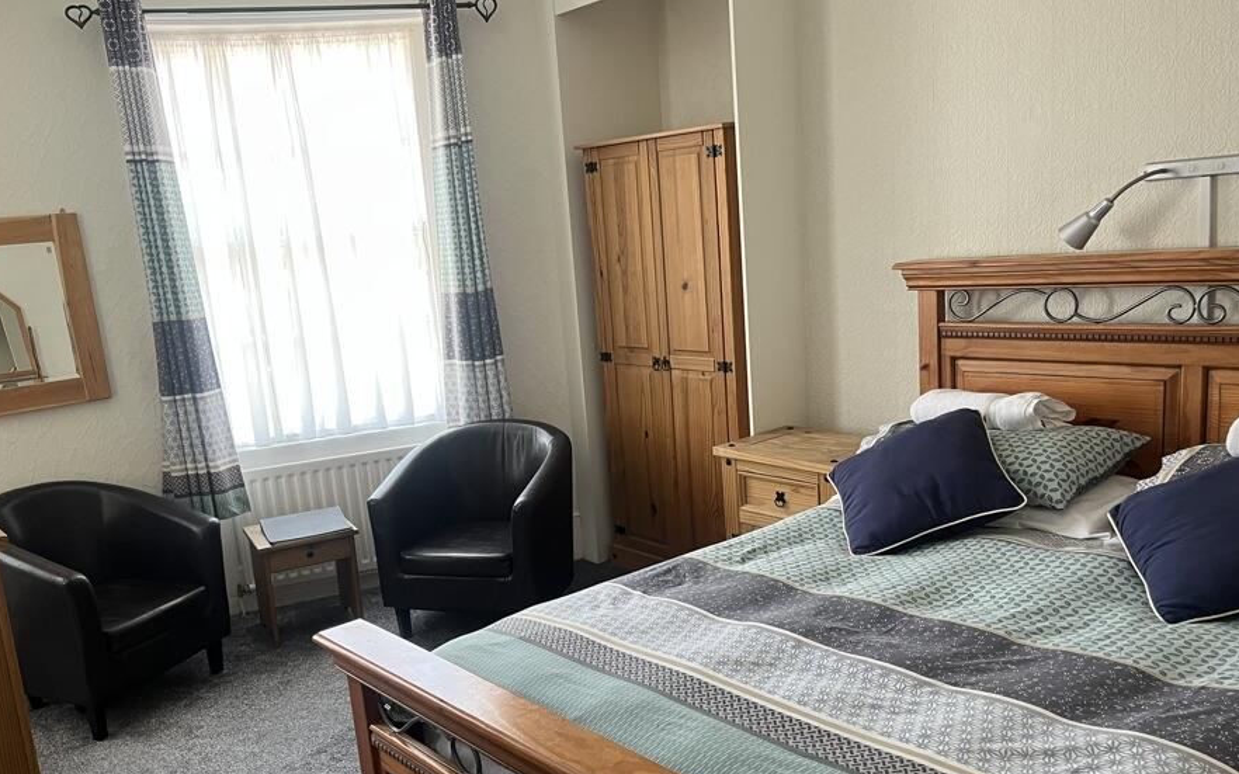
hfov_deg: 59.4
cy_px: 494
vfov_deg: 39.1
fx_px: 1080
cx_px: 524
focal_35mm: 32
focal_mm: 5.1
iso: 80
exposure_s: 1/50
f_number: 1.6
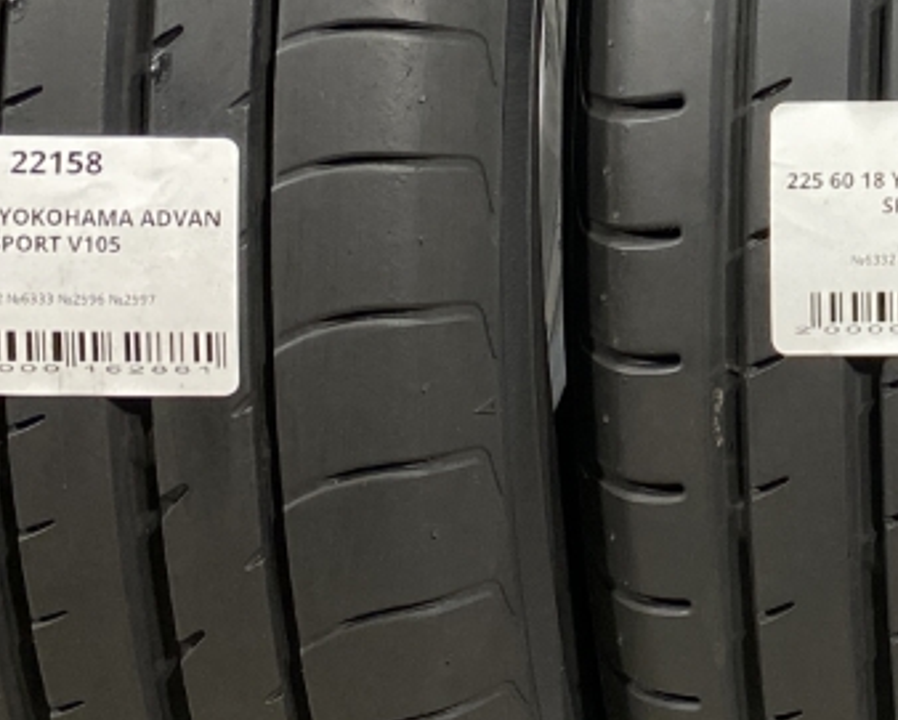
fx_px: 2554
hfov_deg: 17.8
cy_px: -154
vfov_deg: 15.4
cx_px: 1355
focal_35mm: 96
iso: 80
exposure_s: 1/100
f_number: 1.8
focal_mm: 4.25
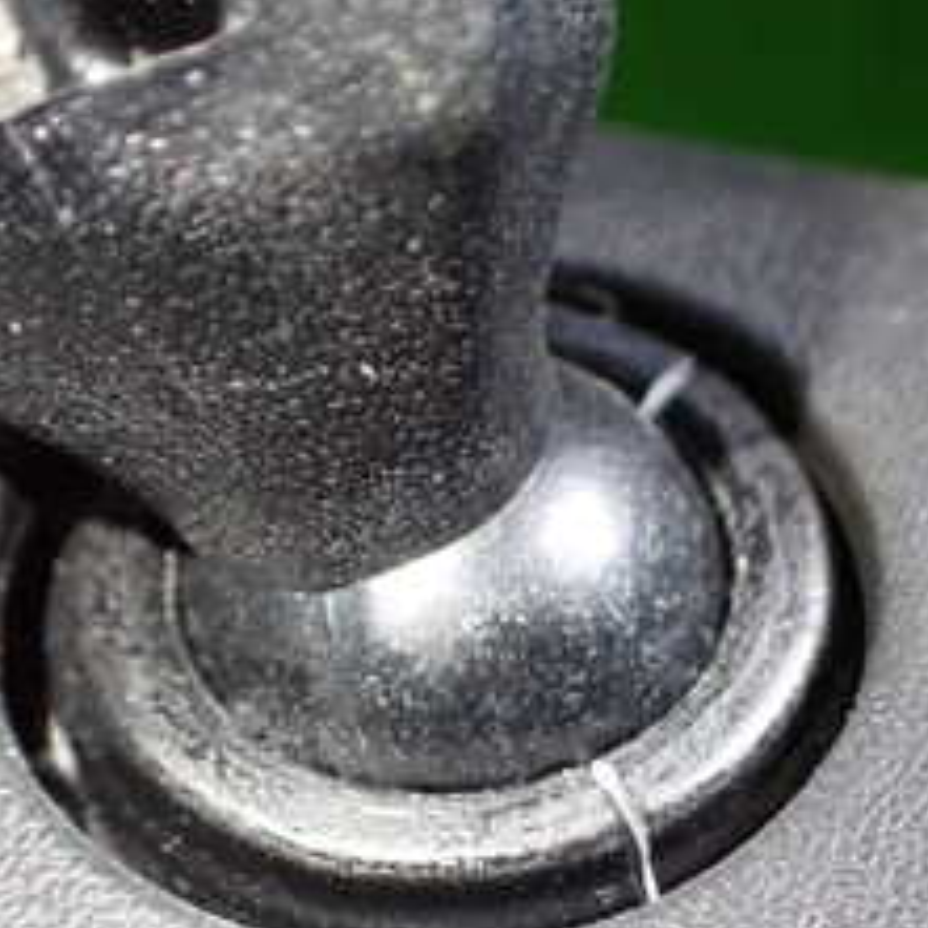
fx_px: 2184
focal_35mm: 72
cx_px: 647
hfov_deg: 23.8
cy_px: 831
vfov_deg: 23.4
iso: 800
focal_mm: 5.4
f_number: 2.3
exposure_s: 1/125
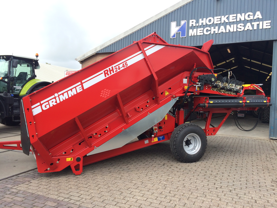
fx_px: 232
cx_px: 138
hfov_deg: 61.7
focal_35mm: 29
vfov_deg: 48.2
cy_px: 104
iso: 32
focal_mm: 4.15
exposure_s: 1/662
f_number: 2.2
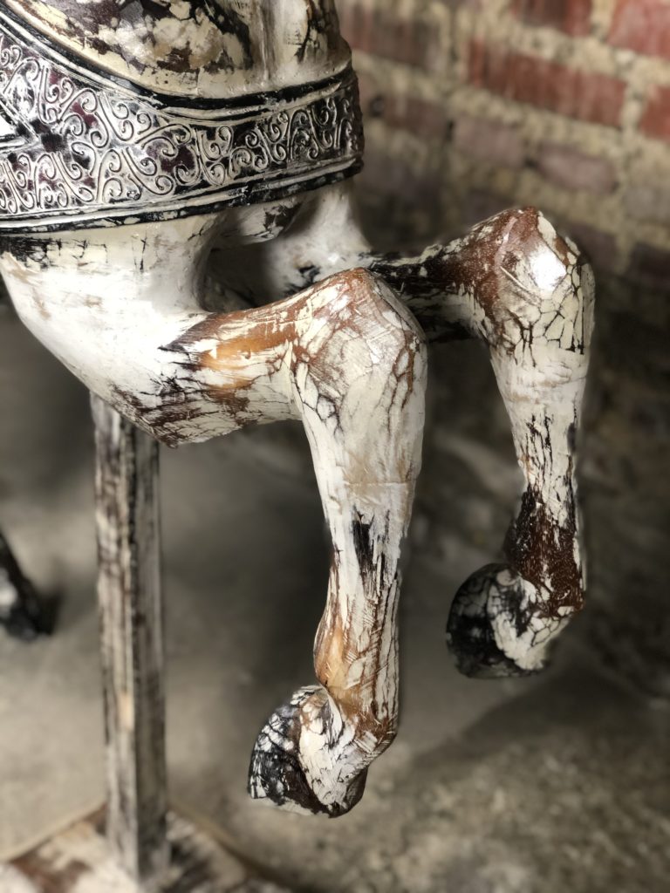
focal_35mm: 52
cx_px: 335
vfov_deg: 36.8
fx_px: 1342
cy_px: 446
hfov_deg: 28.0
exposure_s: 1/33
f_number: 2.4
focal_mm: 6
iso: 125
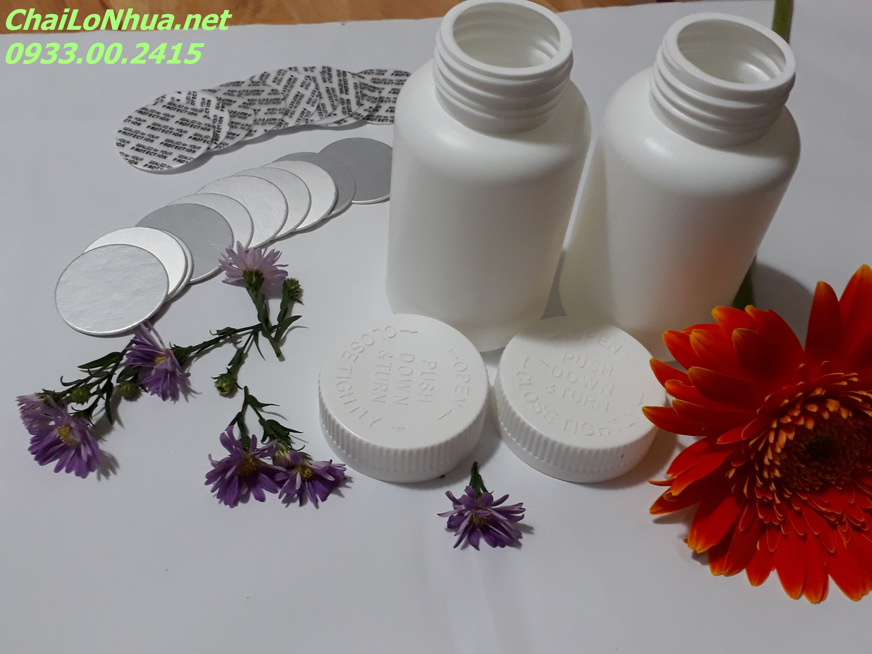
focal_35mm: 27
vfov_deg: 51.4
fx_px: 680
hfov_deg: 65.3
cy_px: 327
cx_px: 436
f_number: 1.9
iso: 160
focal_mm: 3.6
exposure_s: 1/33
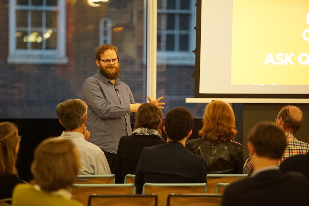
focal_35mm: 201
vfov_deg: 6.8
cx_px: 154
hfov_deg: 10.2
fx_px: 1725
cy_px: 103
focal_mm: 200
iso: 8000
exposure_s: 1/250
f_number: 2.8
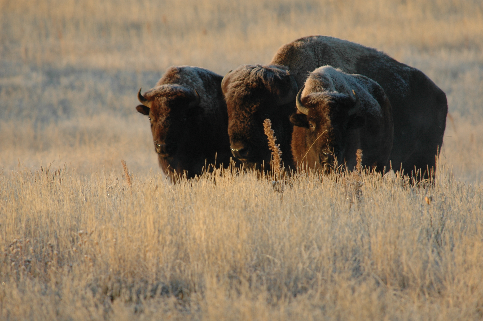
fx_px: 8043
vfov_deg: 2.3
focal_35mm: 600
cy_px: 160
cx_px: 242
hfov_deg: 3.4
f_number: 6.3
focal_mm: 400
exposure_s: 1/250
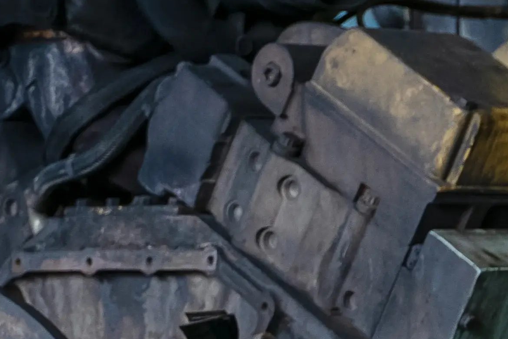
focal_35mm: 256
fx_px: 3612
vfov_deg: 5.4
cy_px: -20
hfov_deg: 7.6
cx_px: 1183
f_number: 2.8
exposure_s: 1/250
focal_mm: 50
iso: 400
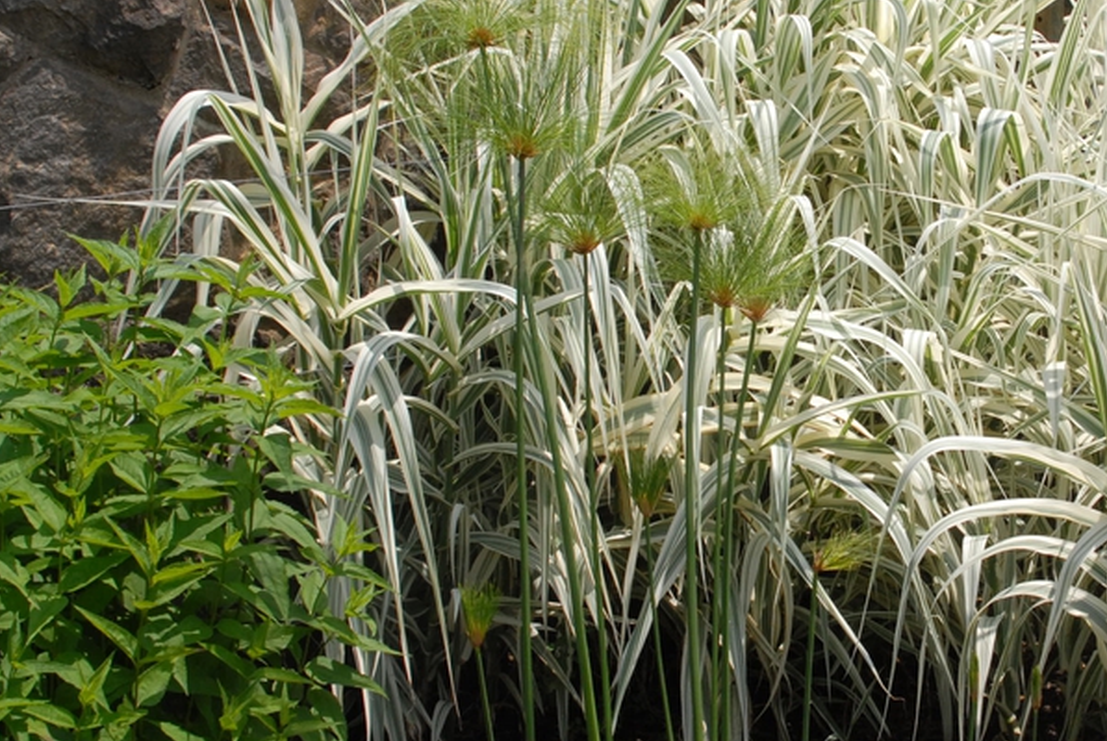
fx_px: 2217
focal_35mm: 72
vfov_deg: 19.0
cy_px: 295
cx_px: 881
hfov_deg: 27.5
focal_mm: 28
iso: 400
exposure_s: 1/500
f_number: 11
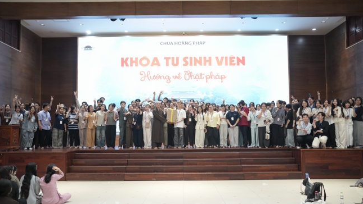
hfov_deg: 52.8
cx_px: 182
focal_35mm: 38
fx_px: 366
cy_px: 104
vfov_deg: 31.2
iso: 3200
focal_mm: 36
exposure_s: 1/400
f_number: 2
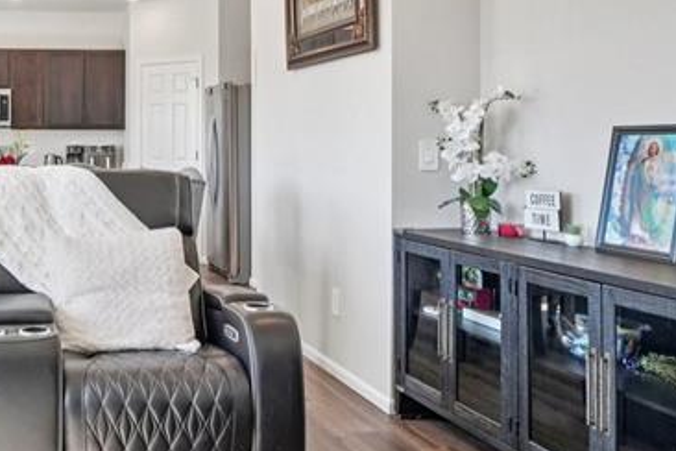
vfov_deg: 31.6
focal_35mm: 42
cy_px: 142
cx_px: 66
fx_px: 789
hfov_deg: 42.5
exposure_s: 1/30
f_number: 8
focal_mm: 10
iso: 800
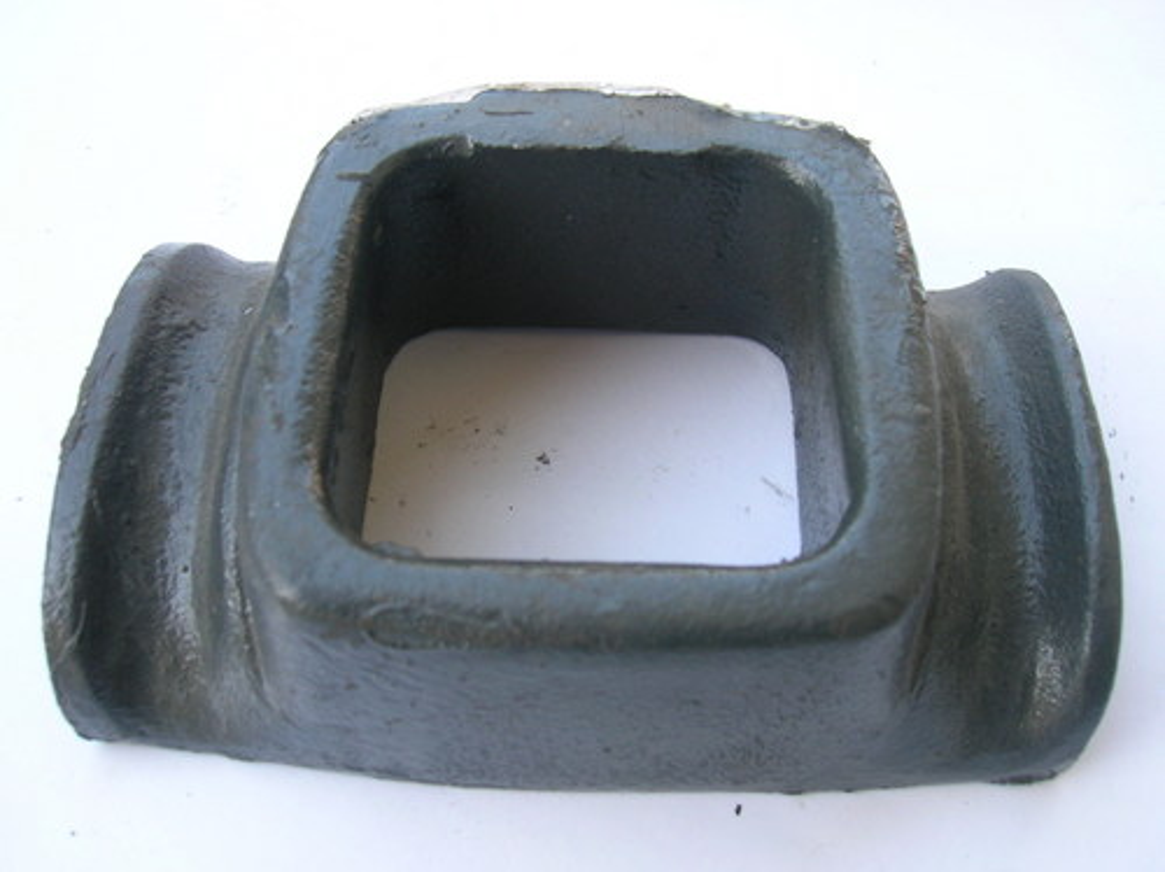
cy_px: 436
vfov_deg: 41.7
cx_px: 582
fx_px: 1143
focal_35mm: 34
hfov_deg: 54.0
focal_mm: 5.7
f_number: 4.9
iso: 50
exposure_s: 1/30.7
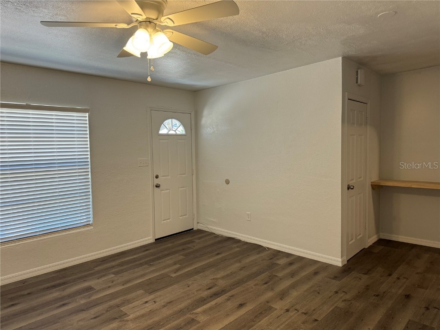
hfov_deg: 71.6
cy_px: 165
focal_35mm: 24
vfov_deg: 56.8
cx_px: 220
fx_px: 305
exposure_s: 1/120
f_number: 1.78
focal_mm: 6.76
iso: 200
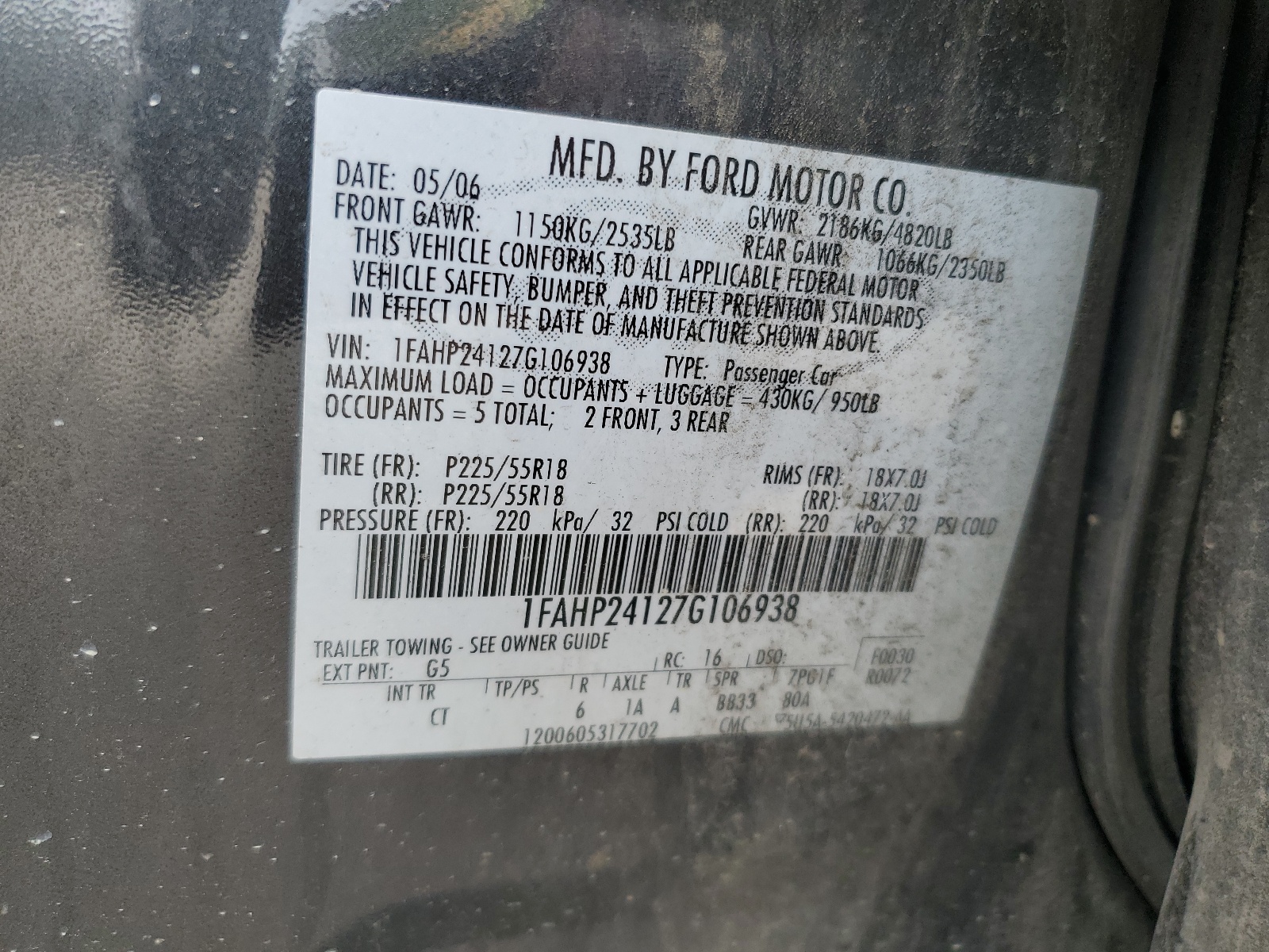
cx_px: 634
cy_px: 476
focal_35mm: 26
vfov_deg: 53.1
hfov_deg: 67.3
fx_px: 953
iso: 50
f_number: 1.5
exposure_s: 1/185
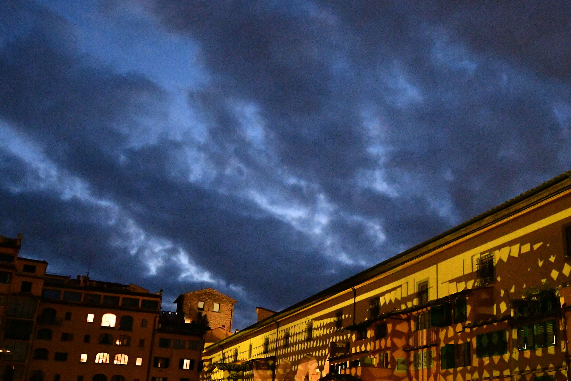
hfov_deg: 54.0
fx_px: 555
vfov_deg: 37.6
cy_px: 244
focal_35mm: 35
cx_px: 348
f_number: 4
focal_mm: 16
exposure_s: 1/50
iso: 12800
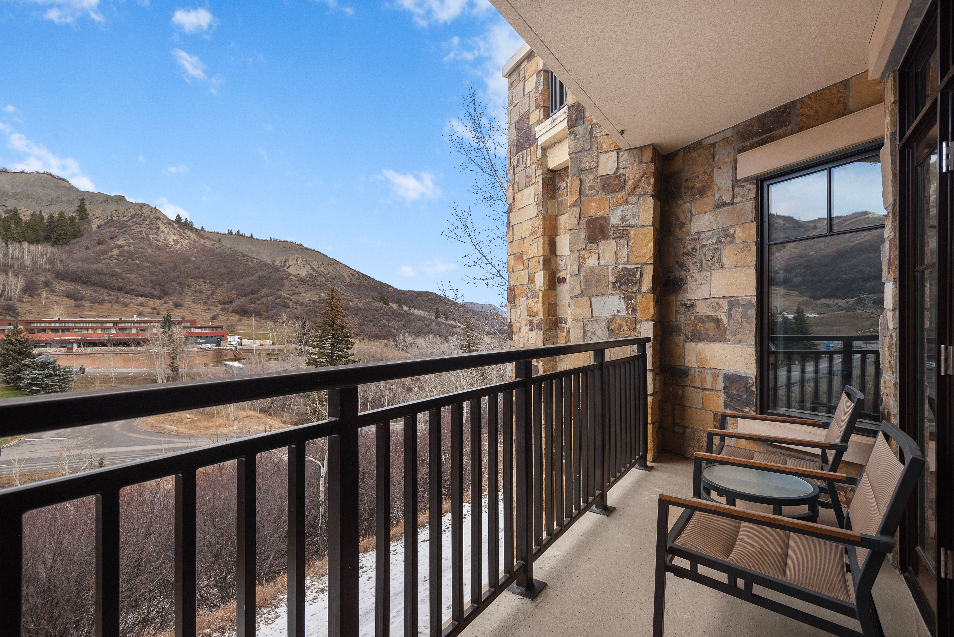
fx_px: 451
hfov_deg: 93.2
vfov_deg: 70.5
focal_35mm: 17
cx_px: 477
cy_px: 318
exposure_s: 1/40
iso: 500
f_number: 7.1
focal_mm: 17
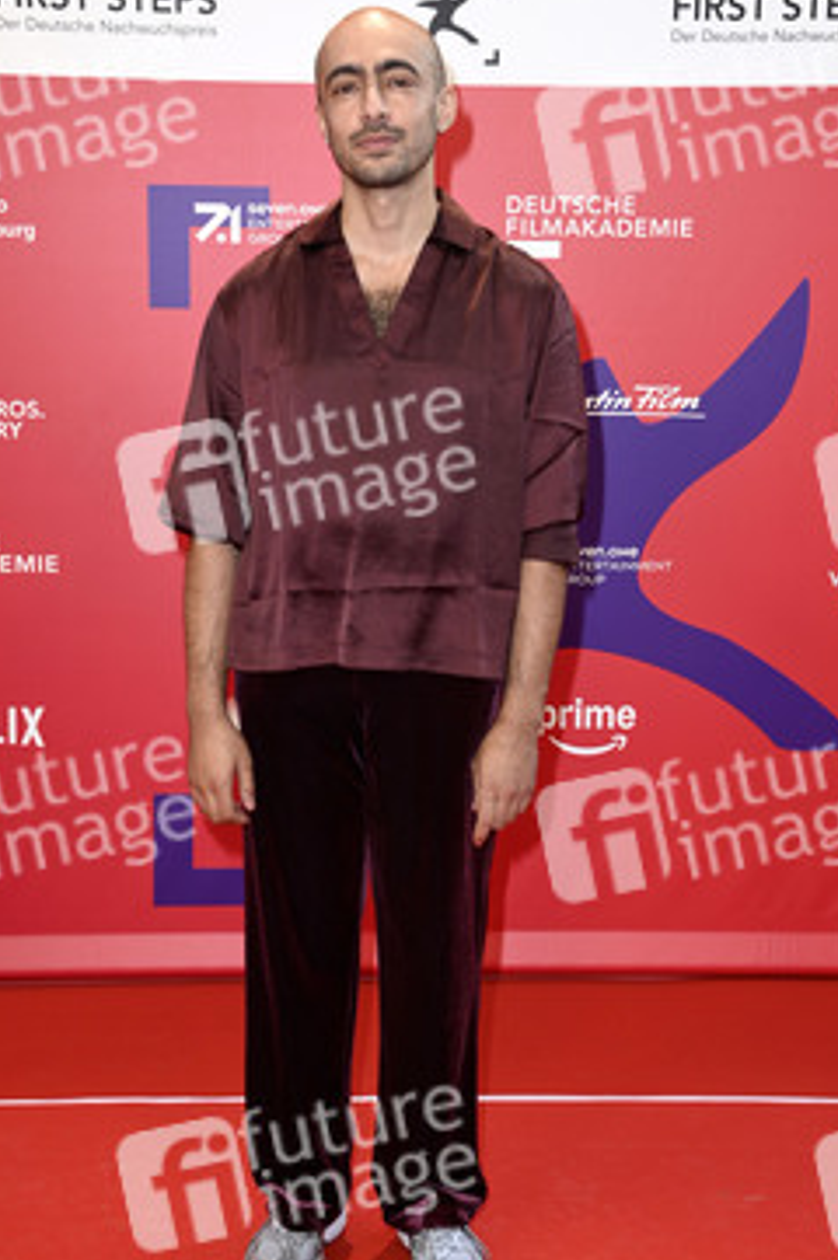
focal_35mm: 61
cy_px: 646
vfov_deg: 32.9
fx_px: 2134
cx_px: 398
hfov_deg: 22.2
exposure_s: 1/250
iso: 500
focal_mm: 55
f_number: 5.6
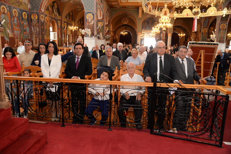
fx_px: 167
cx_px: 116
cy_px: 77
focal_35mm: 26
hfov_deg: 69.4
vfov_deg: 49.6
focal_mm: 26
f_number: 4
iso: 500
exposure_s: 1/80
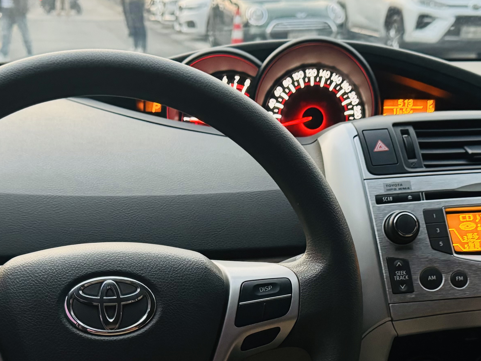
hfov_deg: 33.2
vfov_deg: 24.5
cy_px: 325
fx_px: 806
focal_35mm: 58
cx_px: 238
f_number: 1.78
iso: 1000
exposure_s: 1/40
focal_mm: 6.76
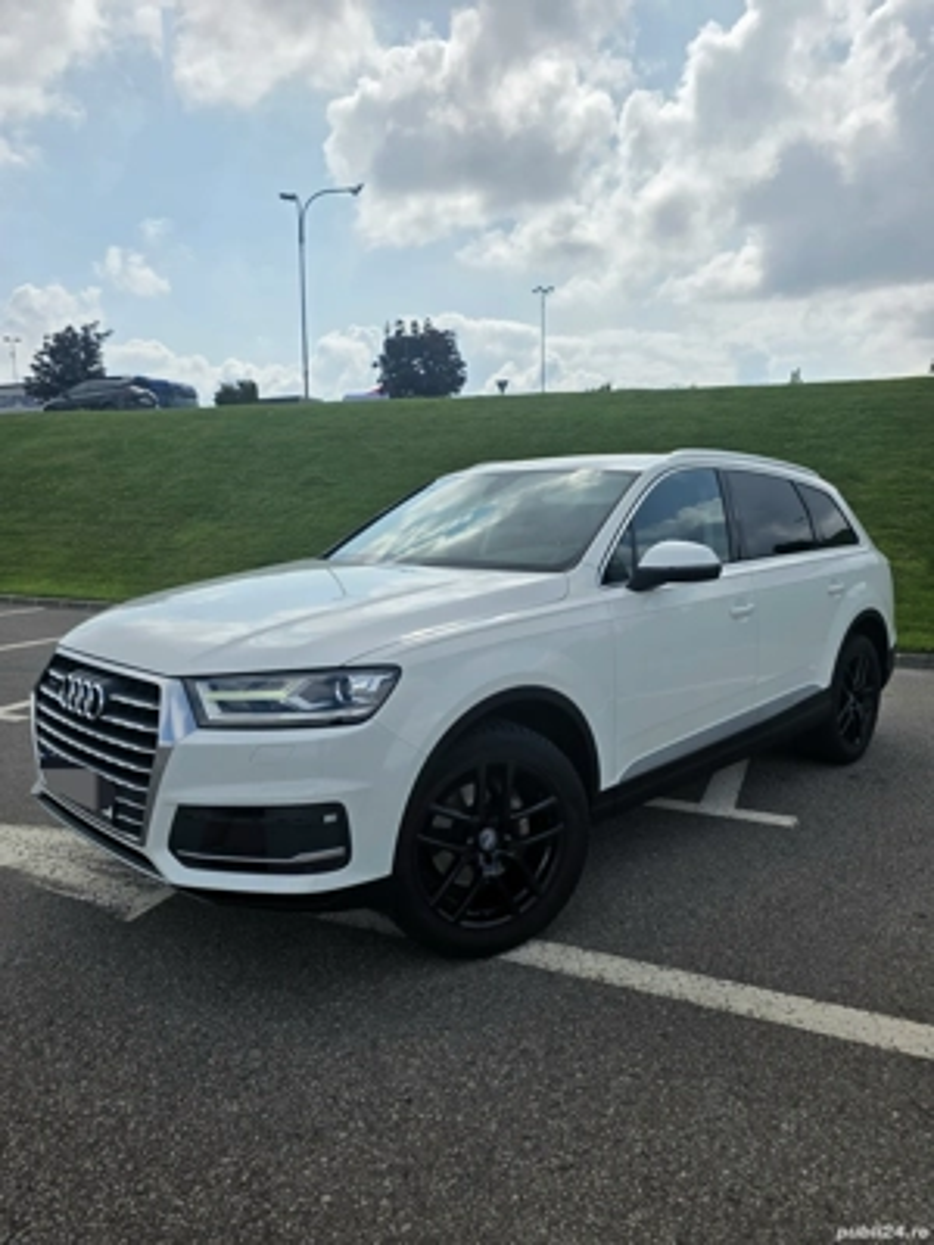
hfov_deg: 58.9
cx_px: 467
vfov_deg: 73.9
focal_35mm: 23
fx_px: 827
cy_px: 622
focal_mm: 6.3
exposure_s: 1/10000
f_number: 1.7
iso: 64
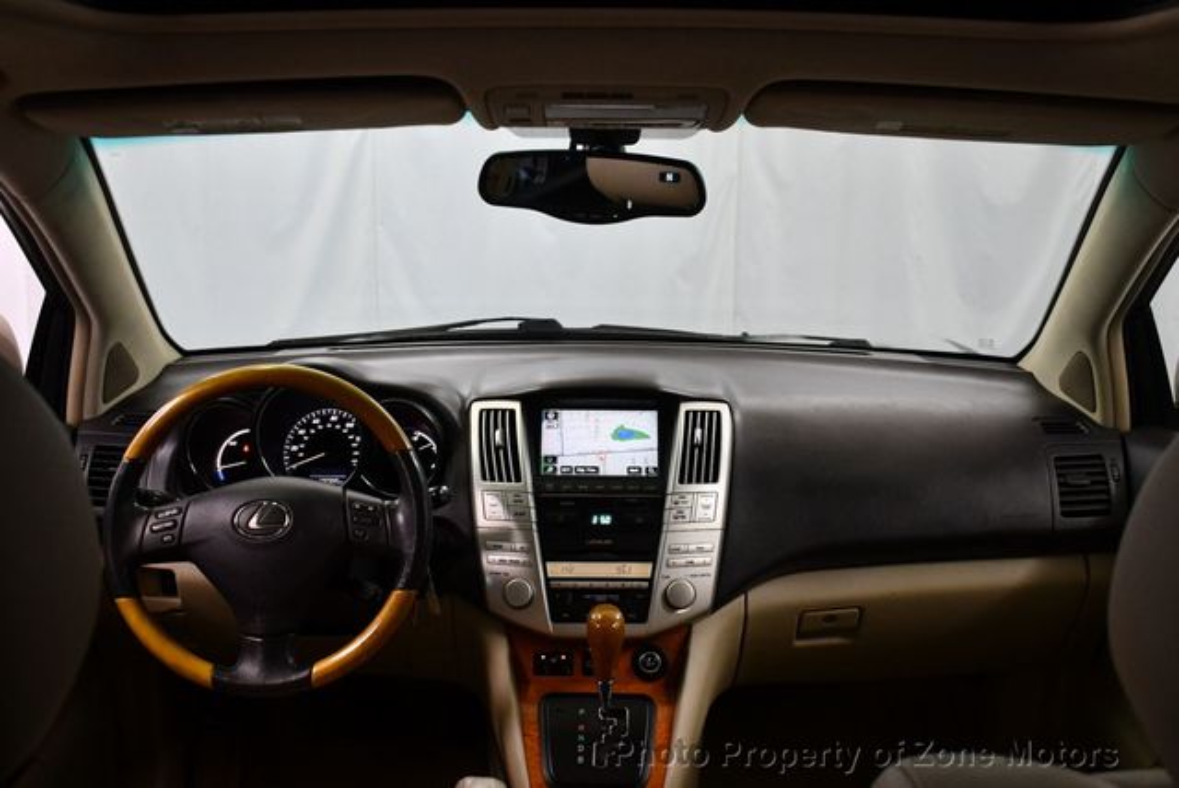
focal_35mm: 36
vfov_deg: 36.9
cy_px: 394
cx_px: 590
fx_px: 1180
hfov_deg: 53.1
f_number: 3.5
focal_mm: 18
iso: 1250
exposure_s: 1/125
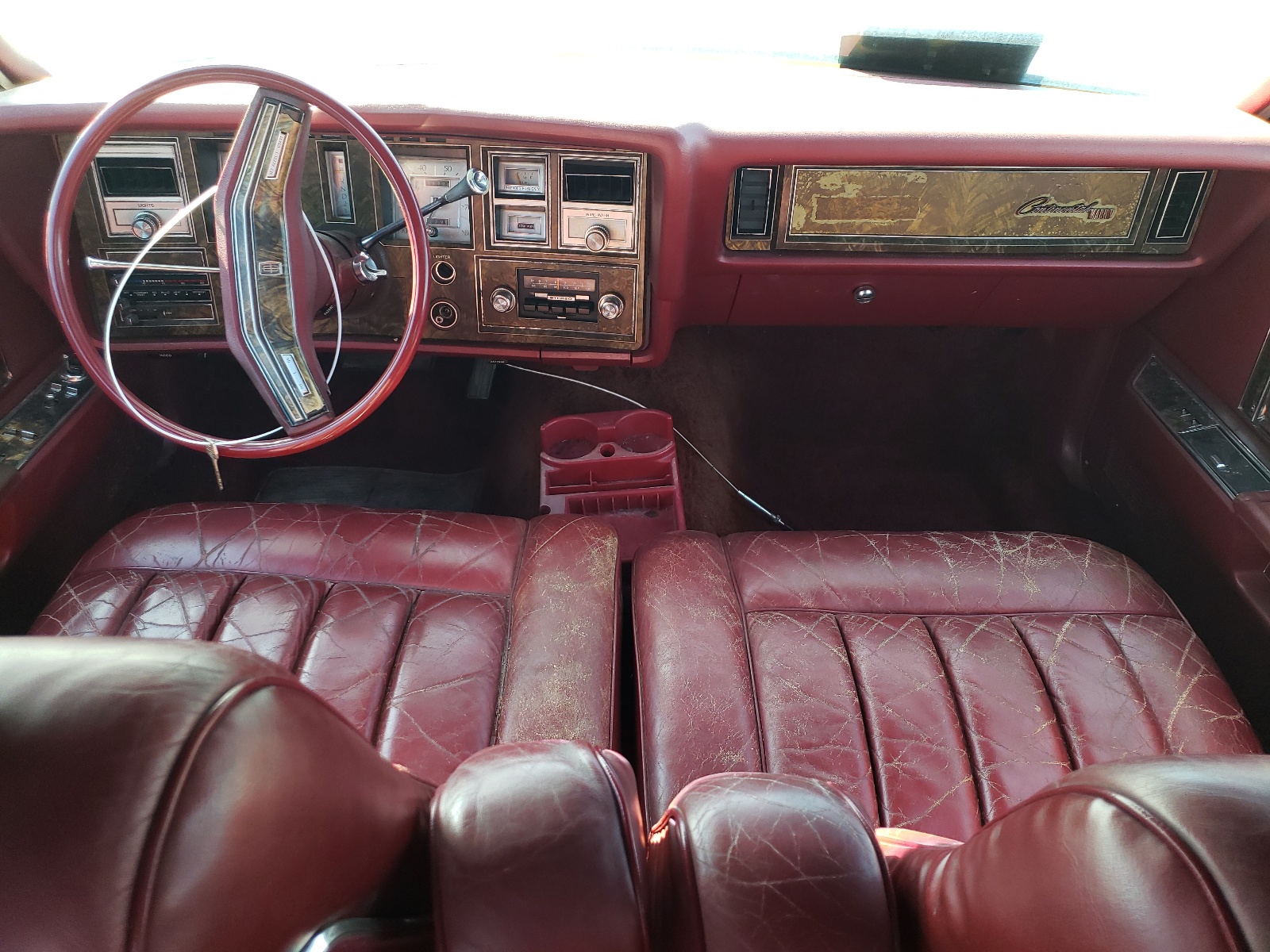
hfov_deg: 67.3
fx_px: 954
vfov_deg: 53.1
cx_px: 635
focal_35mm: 26
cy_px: 476
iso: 67
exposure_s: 1/120
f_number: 1.5
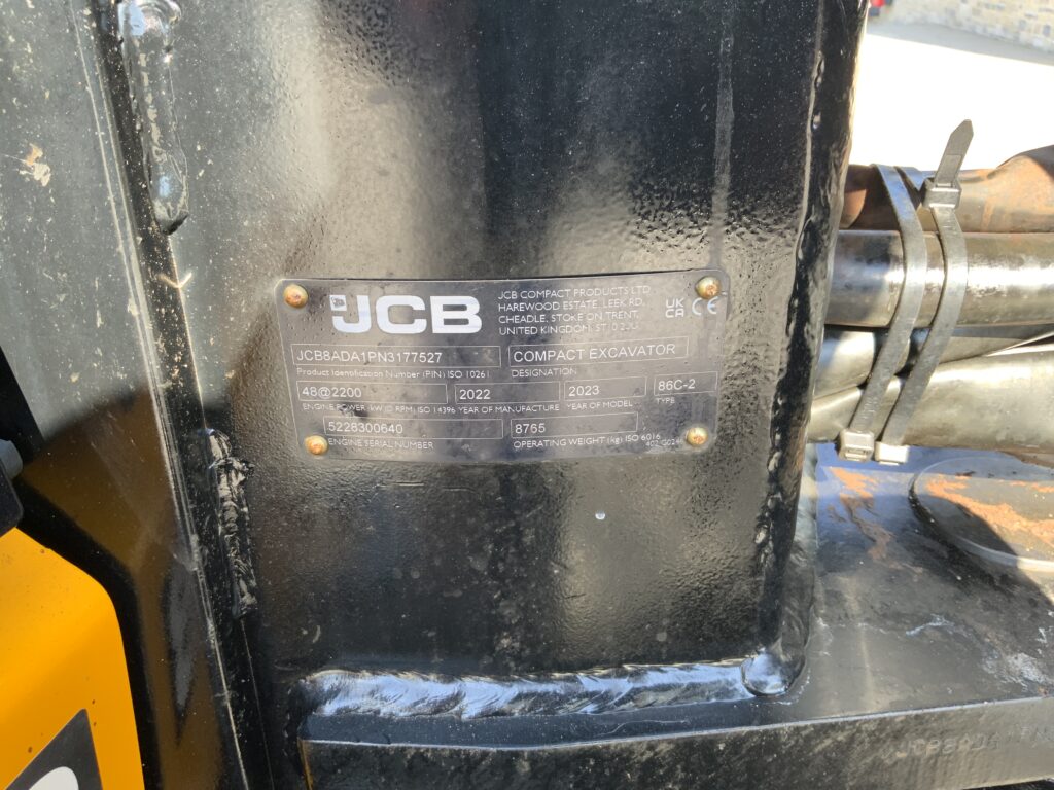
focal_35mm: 29
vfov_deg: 48.2
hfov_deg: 61.7
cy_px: 395
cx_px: 527
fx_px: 883
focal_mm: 3
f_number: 1.8
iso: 40
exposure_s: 1/122
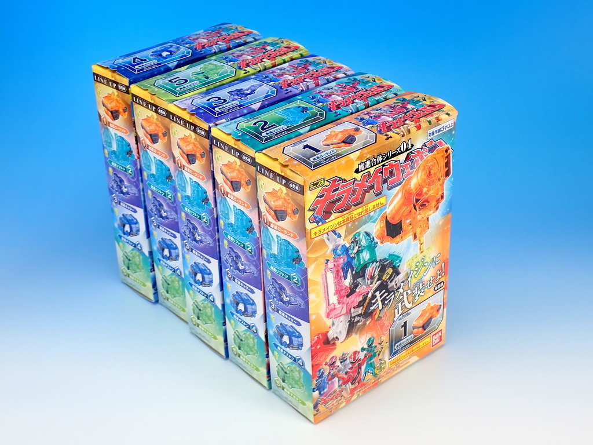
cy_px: 222
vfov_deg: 27.0
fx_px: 925
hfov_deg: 35.5
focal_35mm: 54
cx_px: 296
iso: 100
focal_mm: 9.65
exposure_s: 1/20
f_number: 3.3
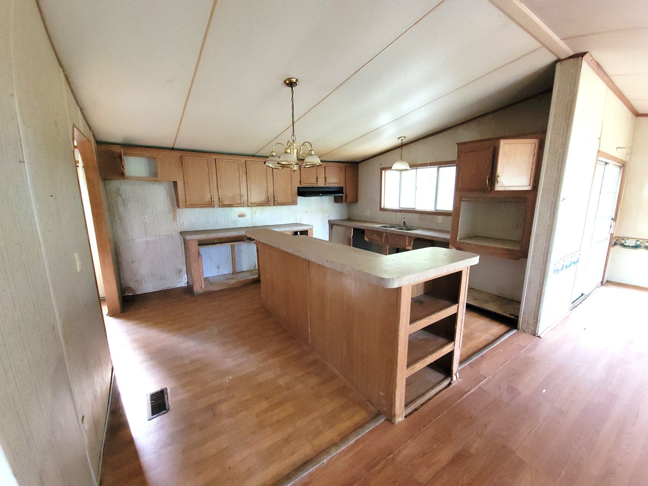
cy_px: 243
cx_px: 324
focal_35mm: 13
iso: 320
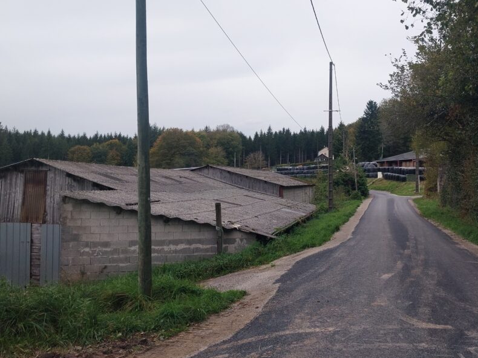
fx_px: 483
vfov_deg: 40.6
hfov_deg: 52.4
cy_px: 154
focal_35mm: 35
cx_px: 281
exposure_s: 1/100
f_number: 1.8
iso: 20
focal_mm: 4
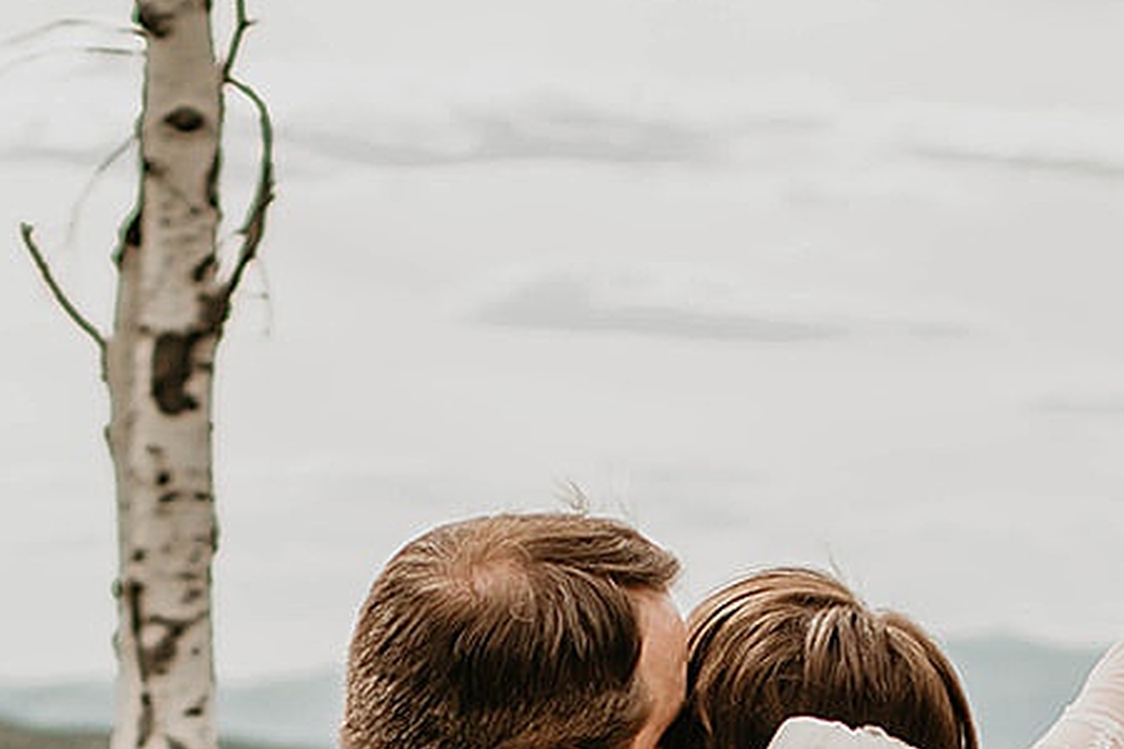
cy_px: 1035
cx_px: 470
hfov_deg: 11.0
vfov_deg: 7.3
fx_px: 5831
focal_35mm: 187
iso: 100
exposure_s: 1/2500
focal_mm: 35
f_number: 2
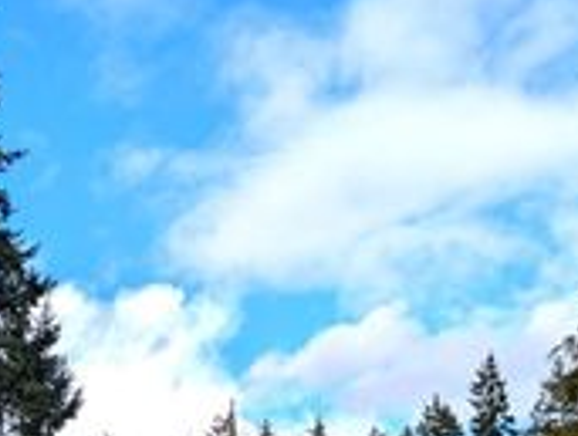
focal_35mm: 70
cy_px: 514
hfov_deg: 25.9
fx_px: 1171
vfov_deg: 19.9
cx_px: -41
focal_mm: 6.9
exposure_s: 1/1805
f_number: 1.68
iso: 21
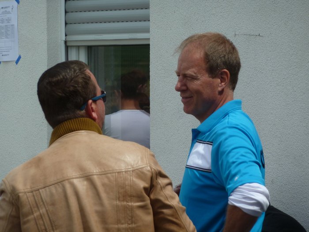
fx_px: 2678
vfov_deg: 5.0
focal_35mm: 300
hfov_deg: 6.6
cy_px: 116
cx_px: 154
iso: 80
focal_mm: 49.2
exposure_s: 1/500
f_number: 5.6
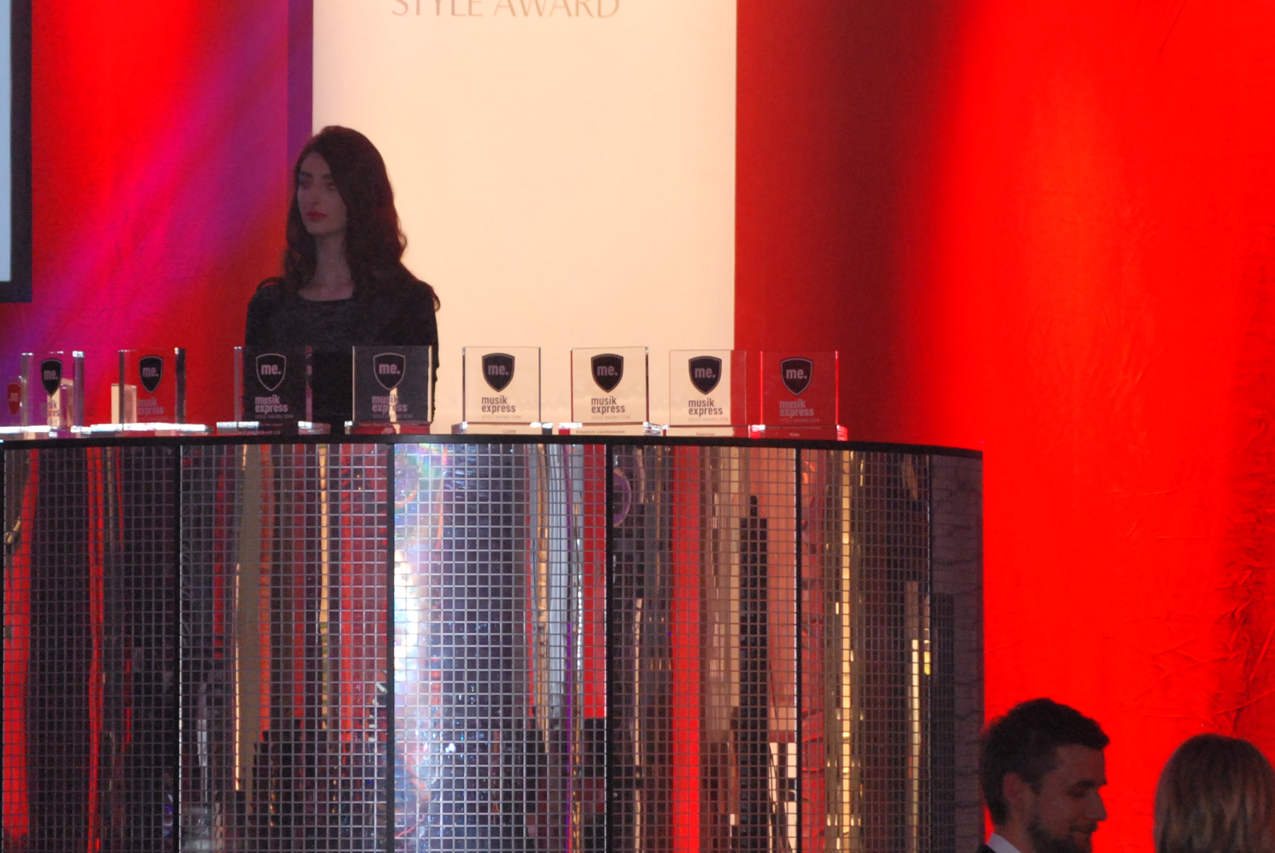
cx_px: 561
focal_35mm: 249
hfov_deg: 8.3
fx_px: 8829
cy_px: 381
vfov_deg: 5.5
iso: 800
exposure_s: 1/60
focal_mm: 90
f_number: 4.5
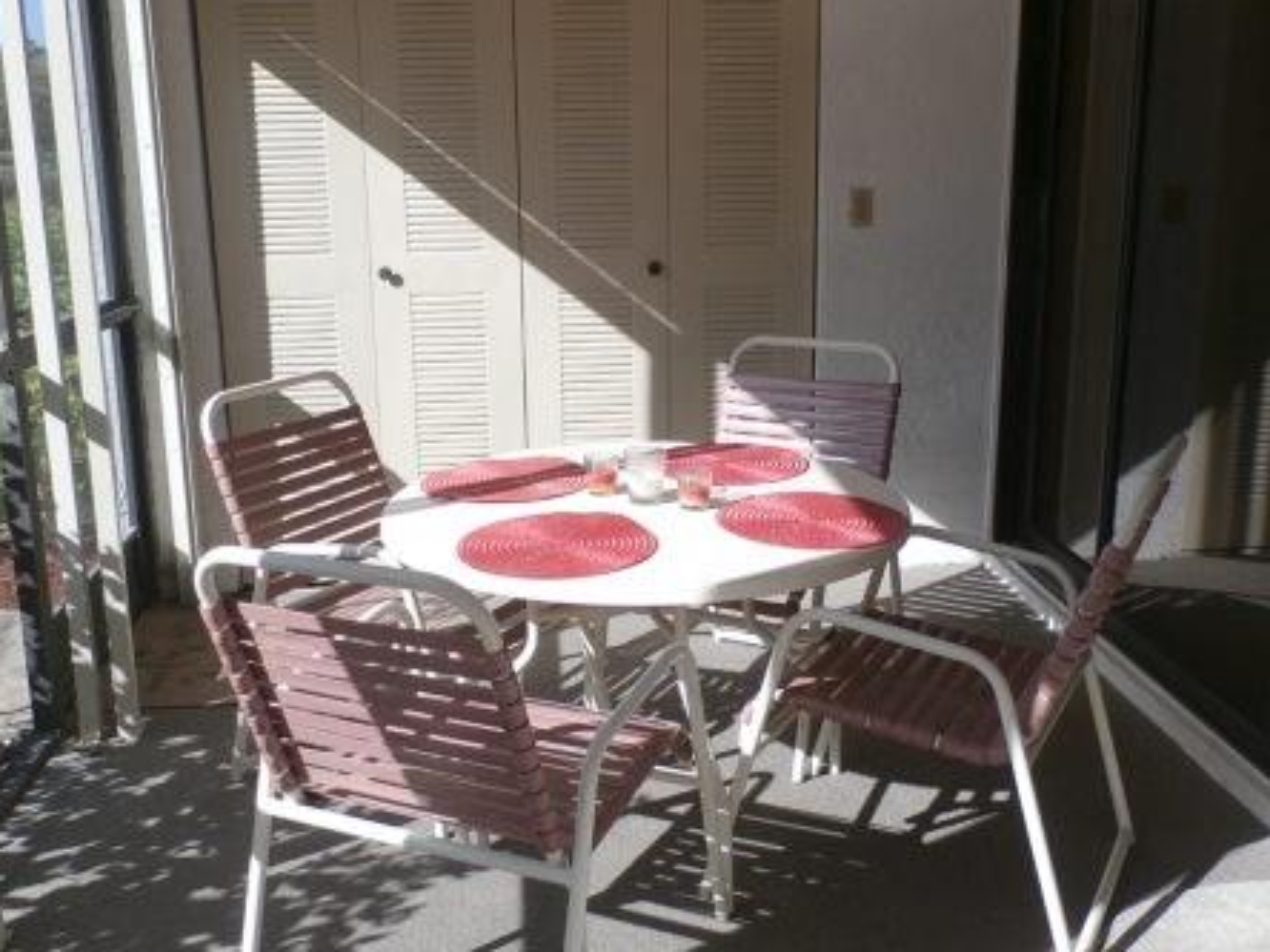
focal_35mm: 36
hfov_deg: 51.4
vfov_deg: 39.6
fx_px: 1321
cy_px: 449
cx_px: 632
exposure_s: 1/500
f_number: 3
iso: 100
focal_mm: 4.5
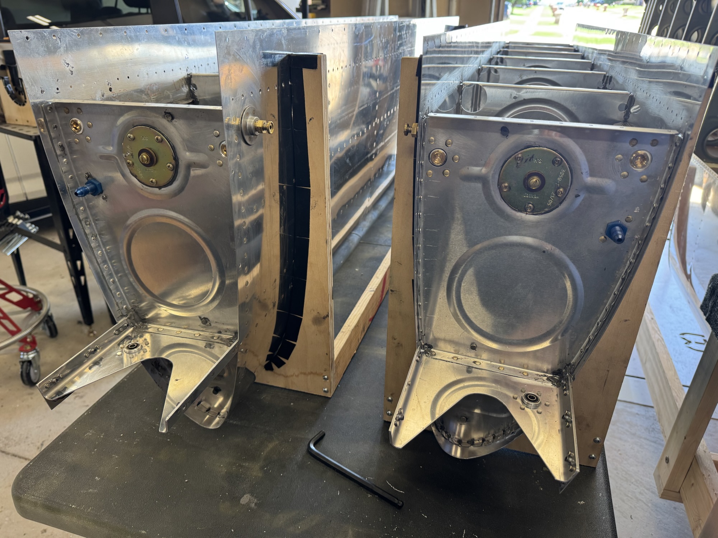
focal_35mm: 24
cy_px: 269
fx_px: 498
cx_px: 359
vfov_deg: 56.8
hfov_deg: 71.6
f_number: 1.78
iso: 100
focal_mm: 6.76
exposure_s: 1/120
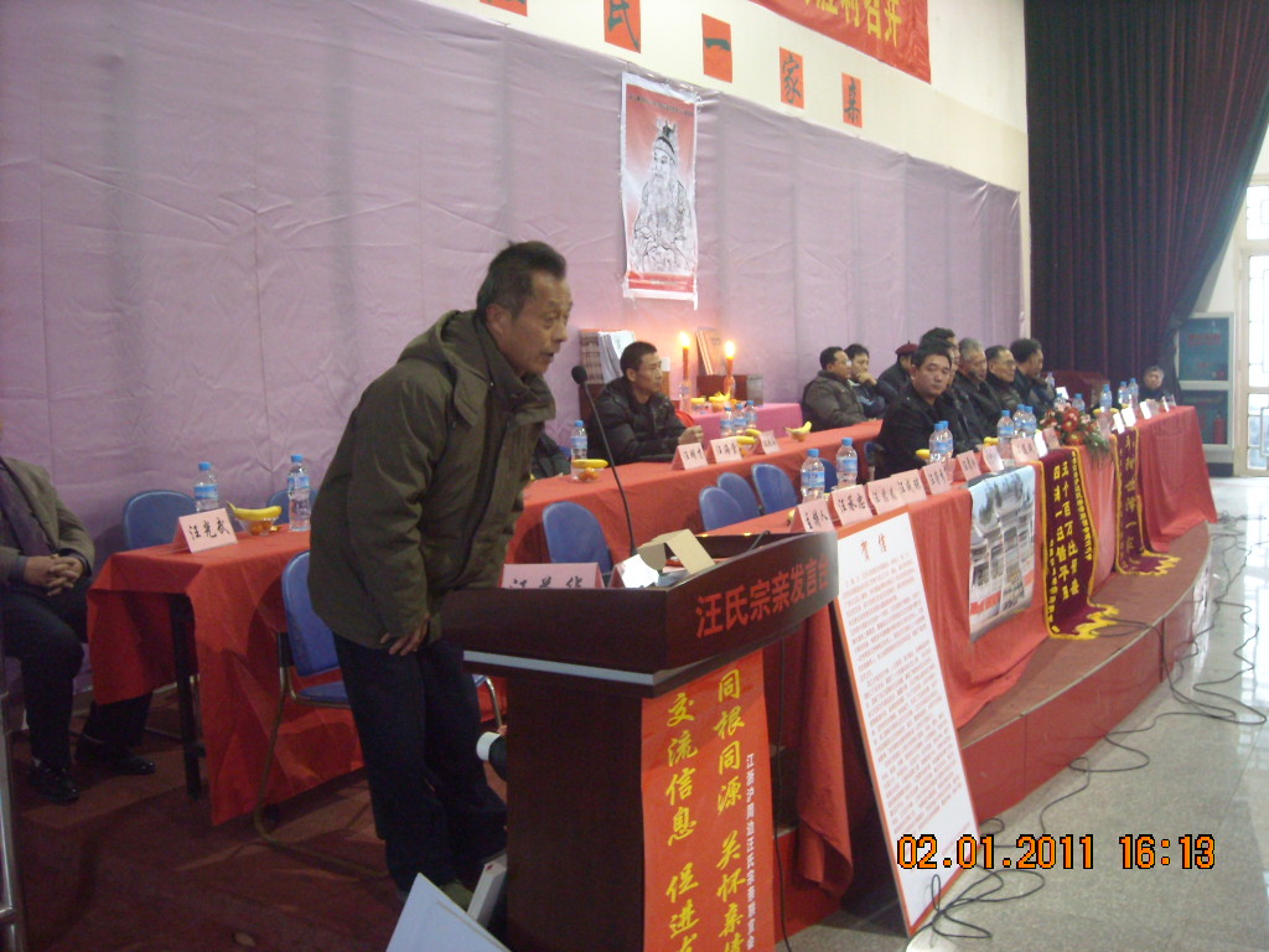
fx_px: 1283
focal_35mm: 35
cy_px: 476
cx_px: 634
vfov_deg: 40.7
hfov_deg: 52.6
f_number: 2.8
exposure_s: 1/9
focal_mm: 5.7
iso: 400
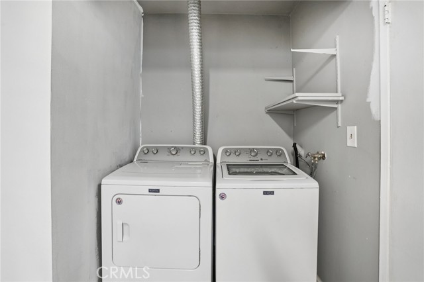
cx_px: 212
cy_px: 141
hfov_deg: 96.8
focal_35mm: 16
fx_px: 188
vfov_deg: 73.7
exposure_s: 1/2.5
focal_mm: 16
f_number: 8
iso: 400
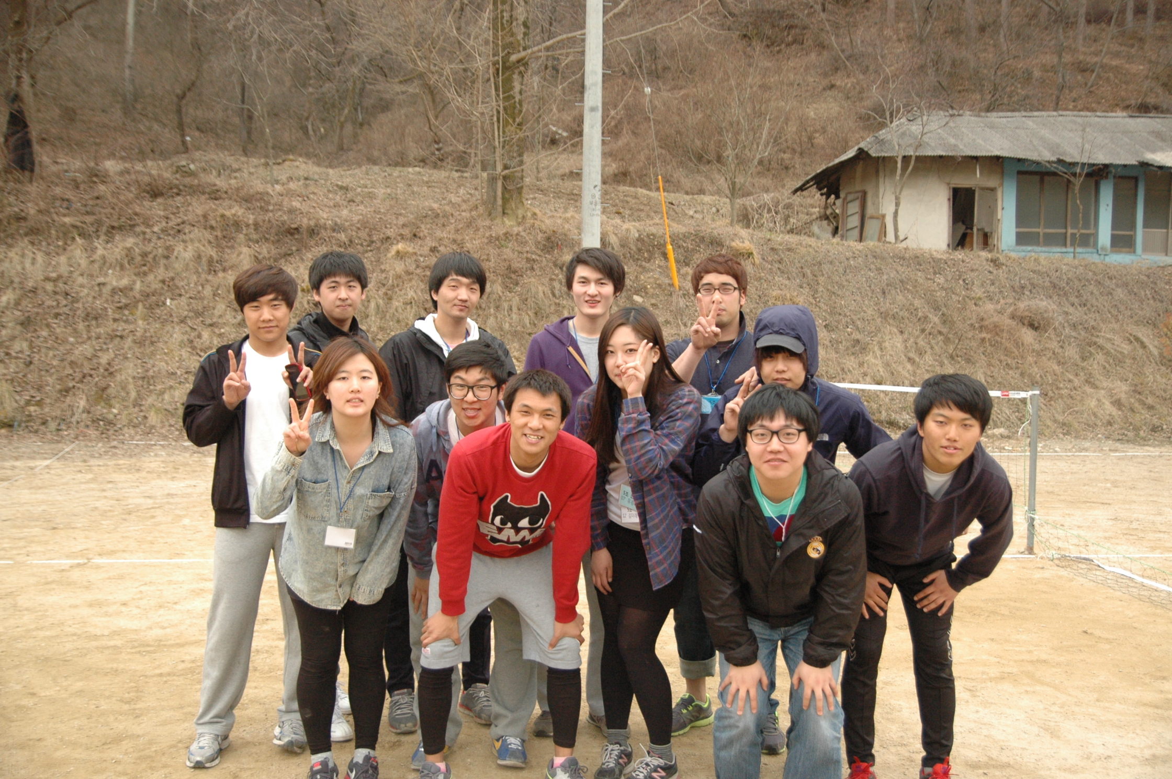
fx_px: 1171
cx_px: 586
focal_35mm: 36
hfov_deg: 53.2
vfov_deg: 36.8
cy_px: 390
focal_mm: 24
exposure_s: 1/1600
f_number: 2.8
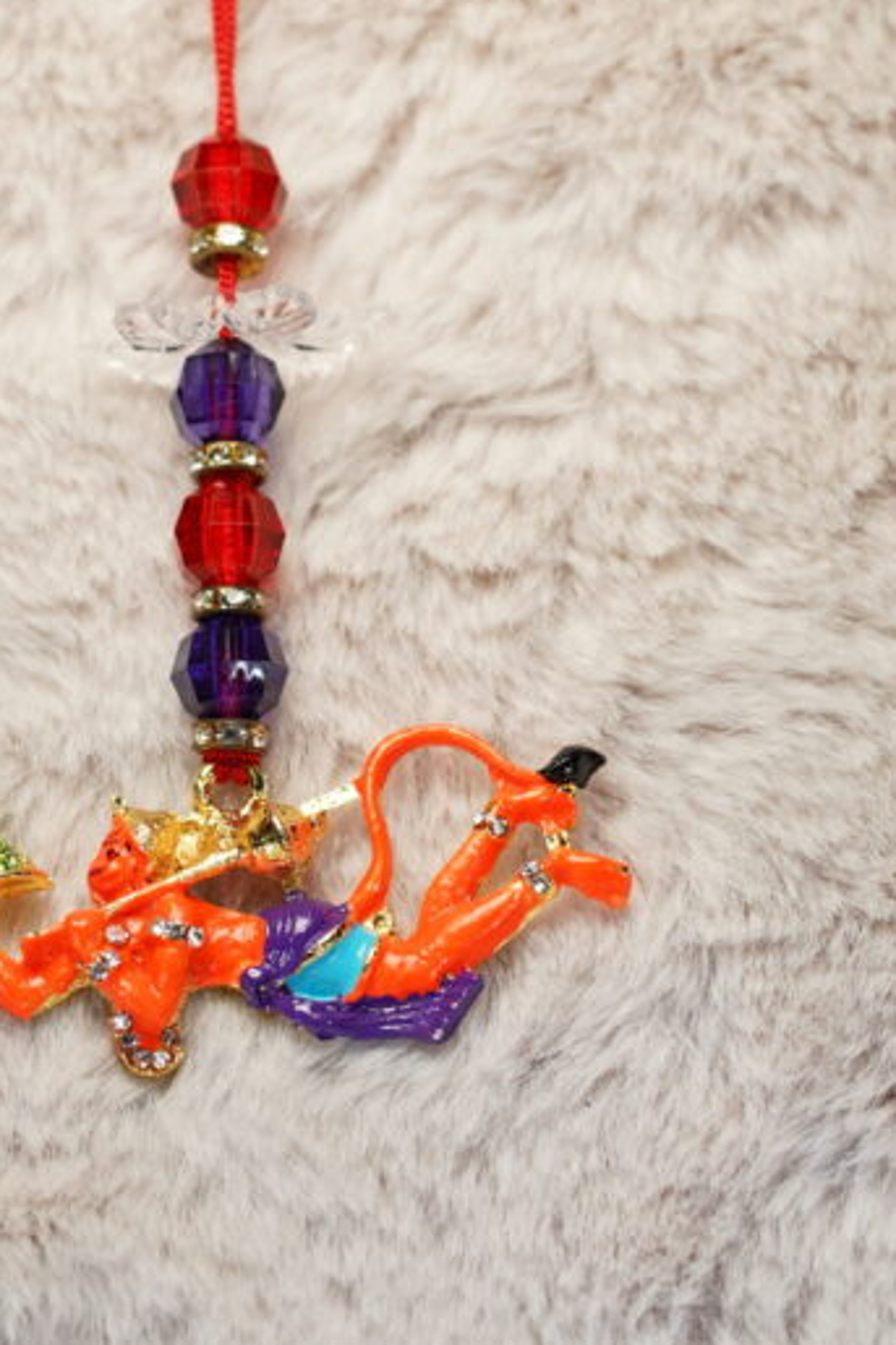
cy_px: 405
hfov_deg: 6.2
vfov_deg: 9.3
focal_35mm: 222
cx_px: 230
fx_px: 8293
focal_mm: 85
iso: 640
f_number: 4.5
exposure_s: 1/200
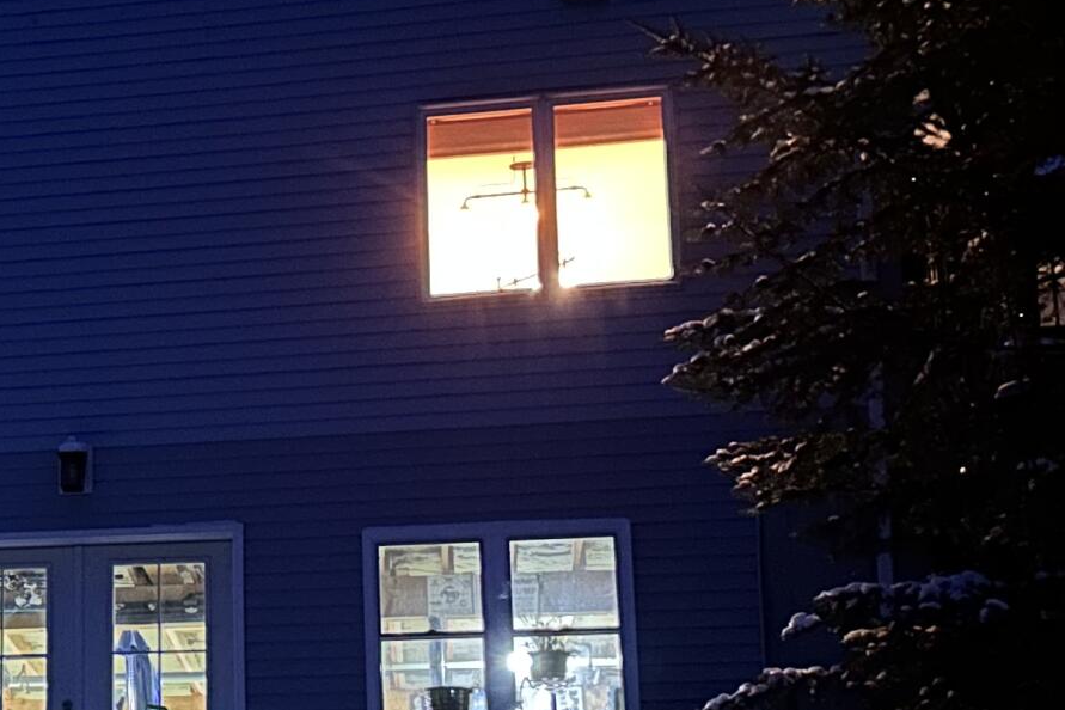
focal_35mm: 84
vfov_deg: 16.1
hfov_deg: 22.7
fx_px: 2485
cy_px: 619
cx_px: -126
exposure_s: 1/5
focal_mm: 6.86
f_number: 1.78
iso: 640
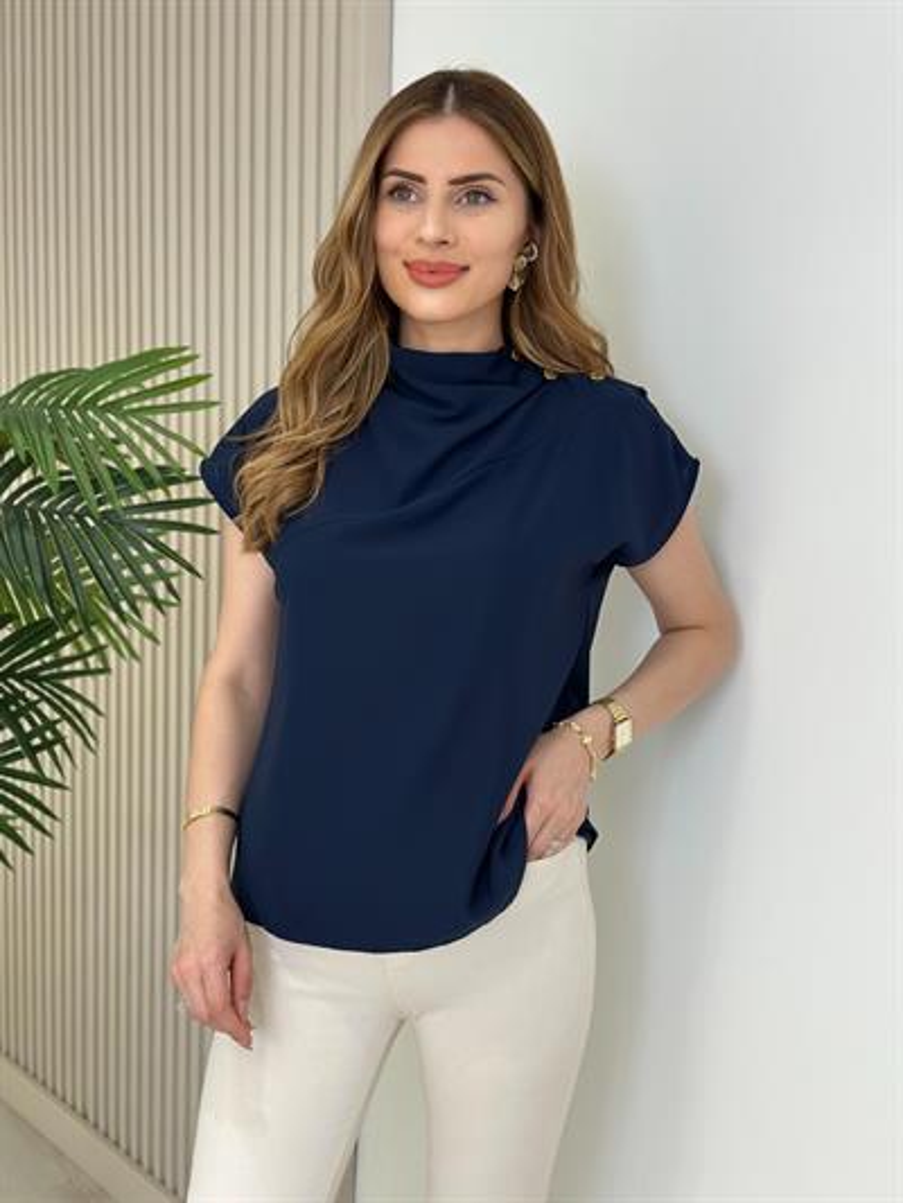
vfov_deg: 39.6
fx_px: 1669
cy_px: 602
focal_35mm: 48
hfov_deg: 30.3
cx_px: 452
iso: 64
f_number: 1.78
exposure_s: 1/130
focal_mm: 6.86
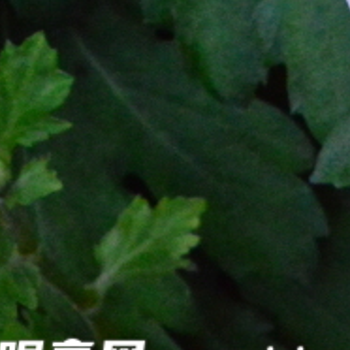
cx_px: 930
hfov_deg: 1.8
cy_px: -247
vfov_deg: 1.8
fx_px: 10825
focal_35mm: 946
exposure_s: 1/160
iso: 6400
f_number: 18
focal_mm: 135
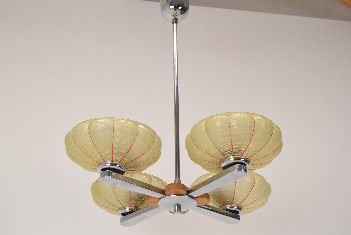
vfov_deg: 23.8
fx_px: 556
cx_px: 176
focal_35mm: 57
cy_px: 118
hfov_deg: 35.0
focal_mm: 38
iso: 1600
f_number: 7.1
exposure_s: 1/200
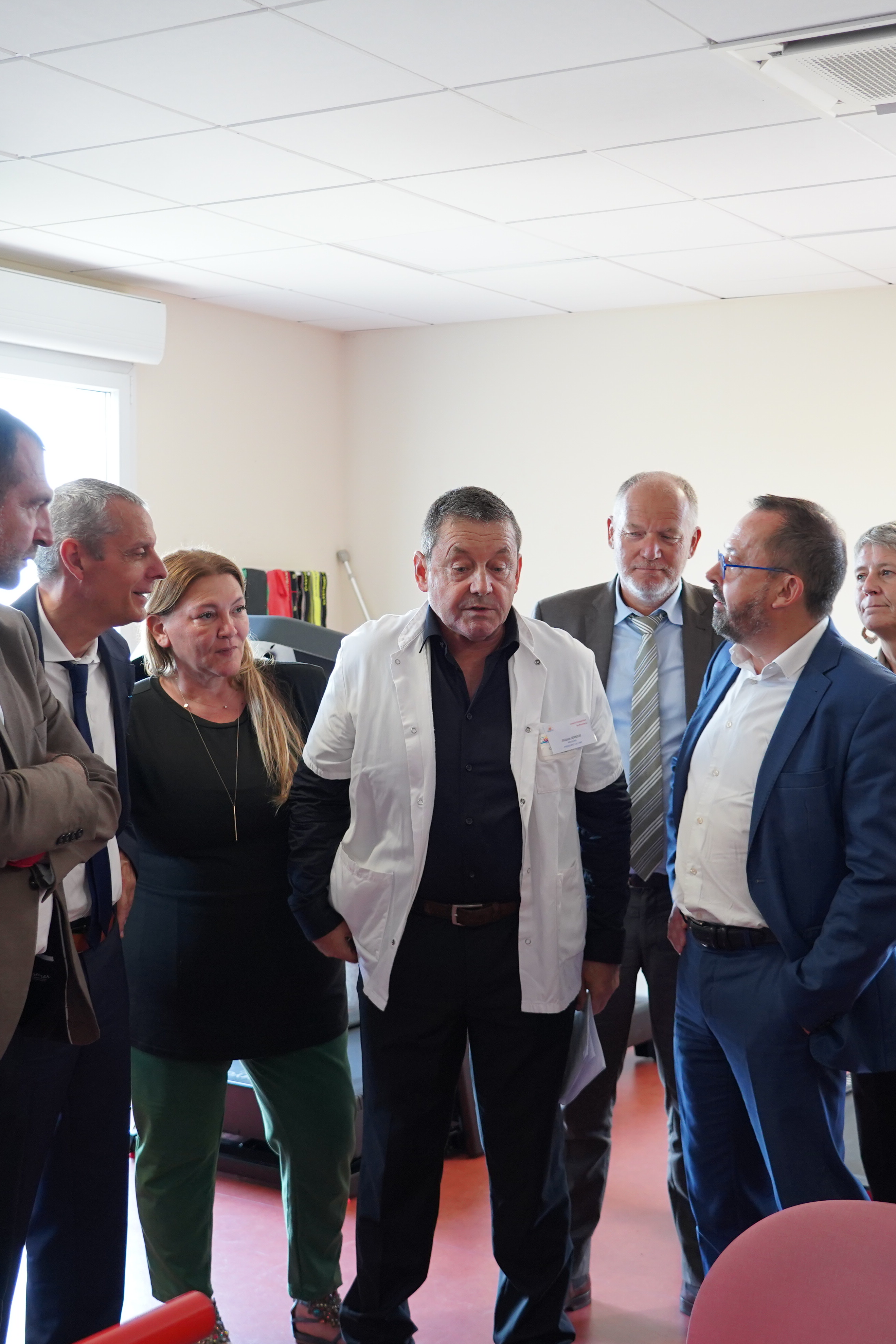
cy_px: 668
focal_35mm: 47
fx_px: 1755
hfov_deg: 28.6
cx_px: 487
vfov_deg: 41.9
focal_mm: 31
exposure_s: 1/160
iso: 1600
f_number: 4
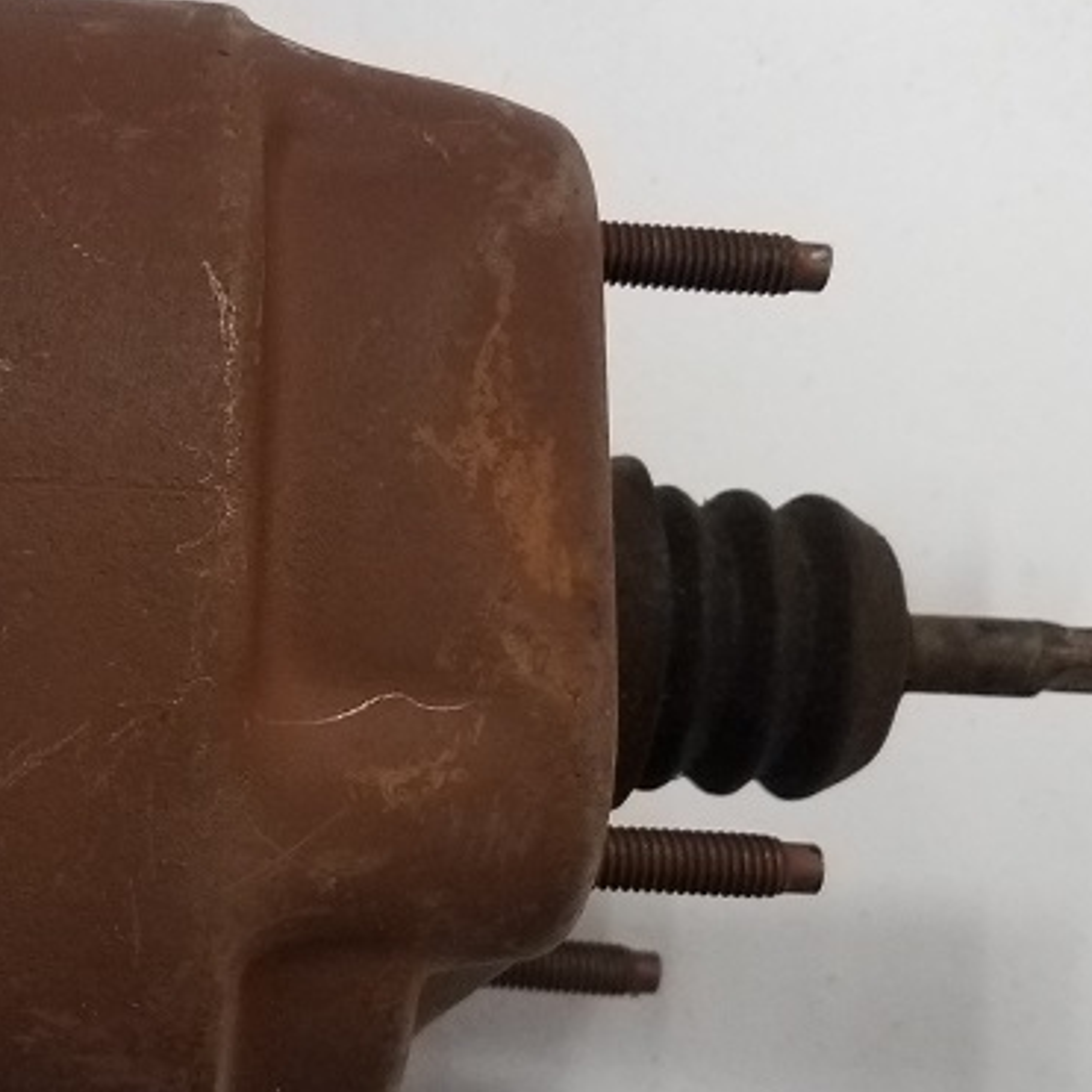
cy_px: 662
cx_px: 206
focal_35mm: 55
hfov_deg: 30.3
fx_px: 1963
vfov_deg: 31.0
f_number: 1.7
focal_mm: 4.2
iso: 250
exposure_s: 1/12
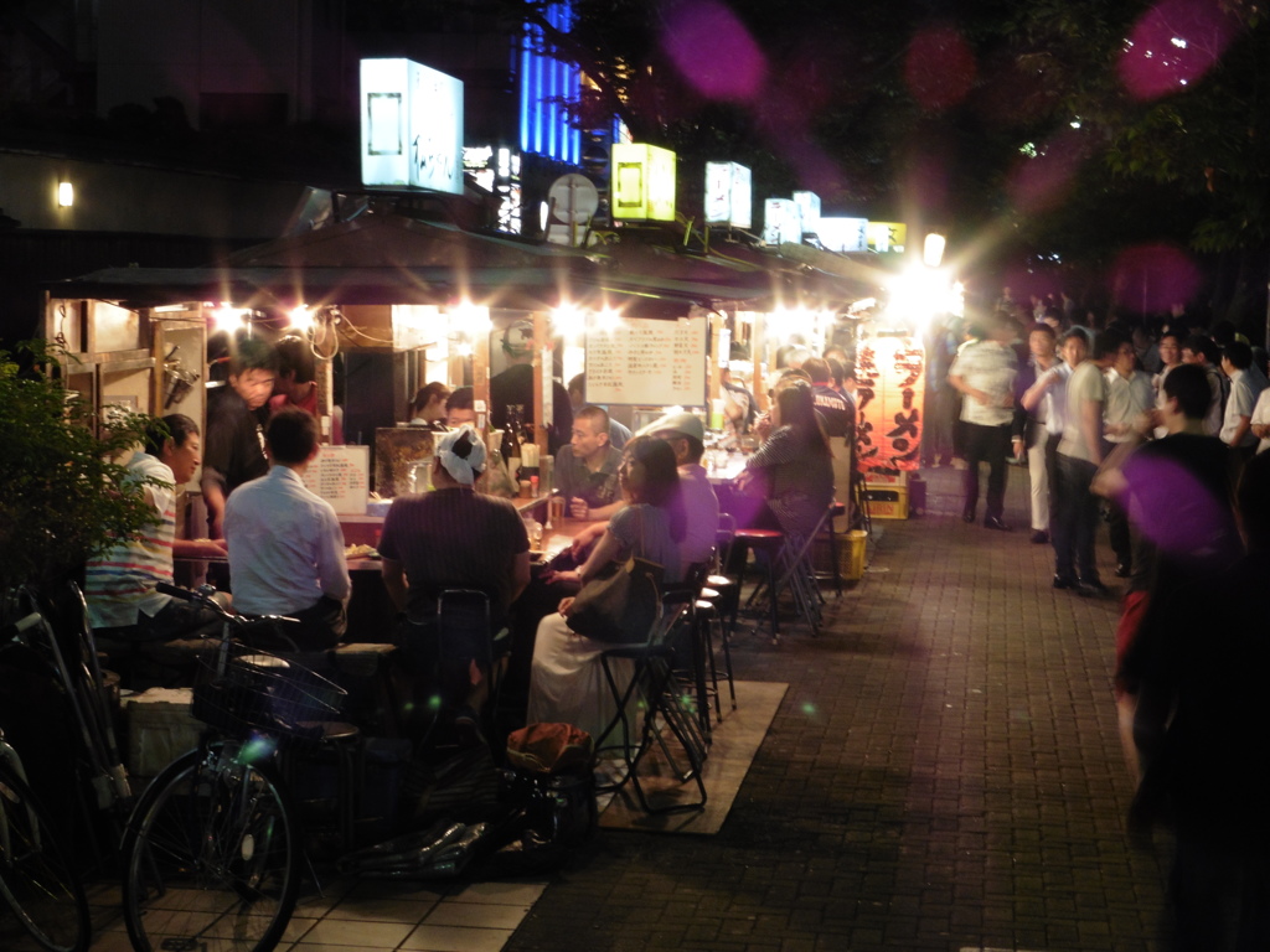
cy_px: 476
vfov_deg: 19.6
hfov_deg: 26.0
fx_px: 2752
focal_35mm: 75
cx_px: 635
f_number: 5
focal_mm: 13.3
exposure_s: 1/4
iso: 250
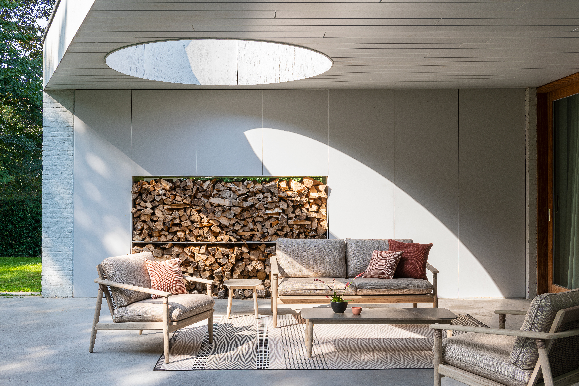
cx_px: 290
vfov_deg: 35.1
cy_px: 193
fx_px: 611
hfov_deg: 50.7
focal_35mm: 38
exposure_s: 1/13
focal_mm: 38
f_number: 11
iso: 100
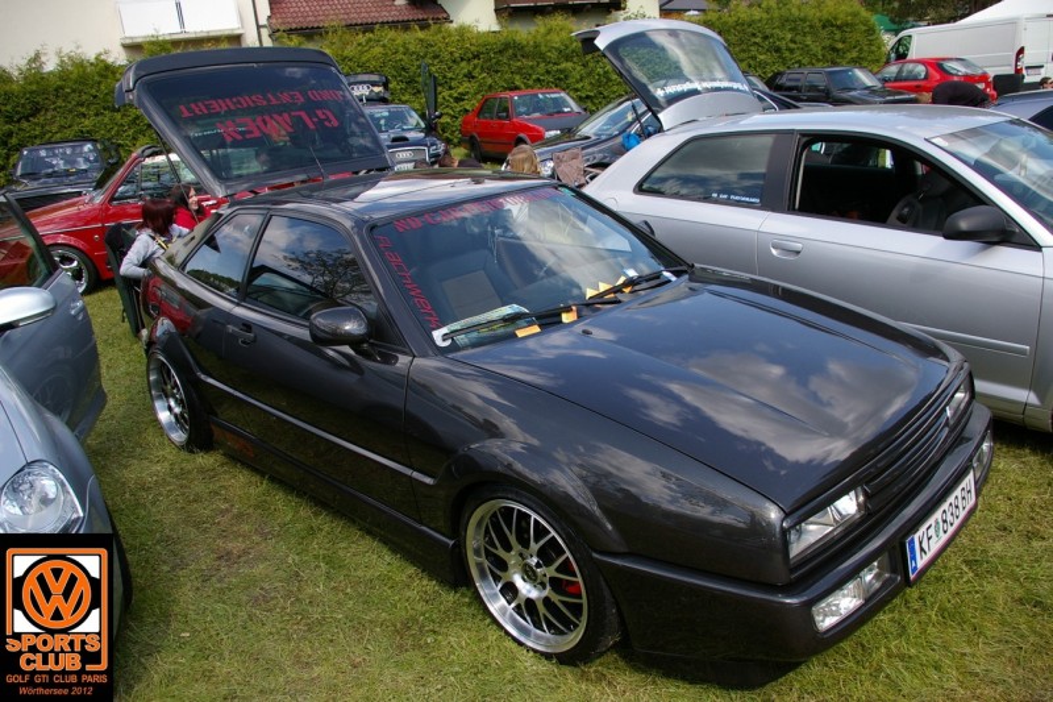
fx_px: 790
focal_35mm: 27
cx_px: 526
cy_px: 351
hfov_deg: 67.4
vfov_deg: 47.9
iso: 200
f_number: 6.7
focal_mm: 18
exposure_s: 1/250
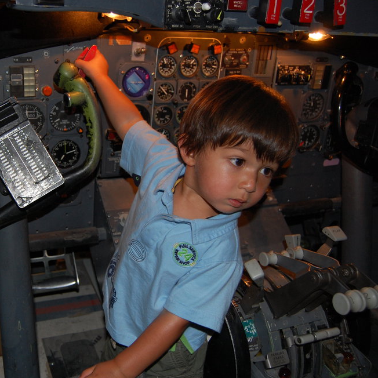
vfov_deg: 46.0
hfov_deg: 44.4
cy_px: 190
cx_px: 92
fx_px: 445
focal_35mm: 36
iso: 400
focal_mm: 18
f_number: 3.5
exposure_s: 1/60
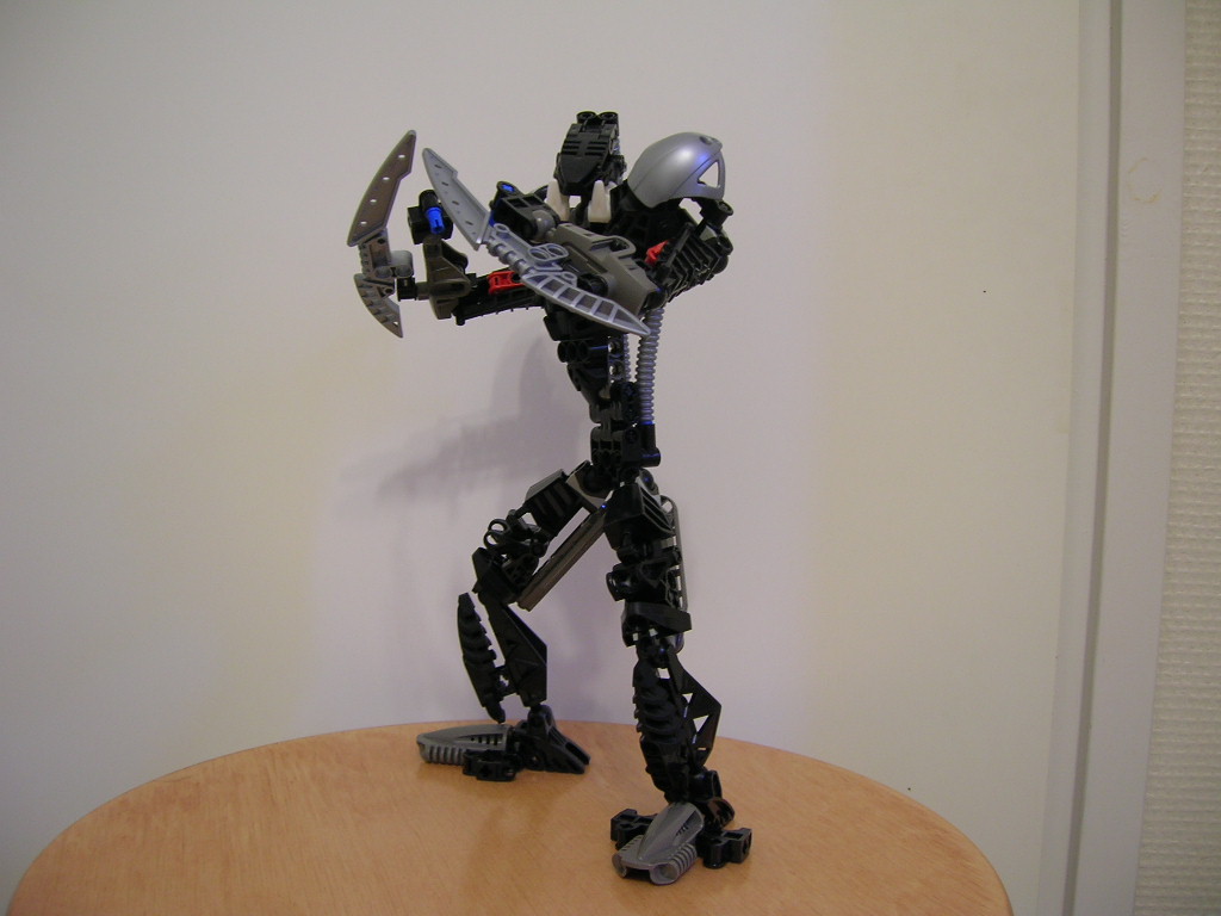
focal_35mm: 34
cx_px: 610
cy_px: 458
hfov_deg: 54.0
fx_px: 1199
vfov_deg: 41.8
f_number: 2.9
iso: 61
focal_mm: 5.7
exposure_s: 1/4
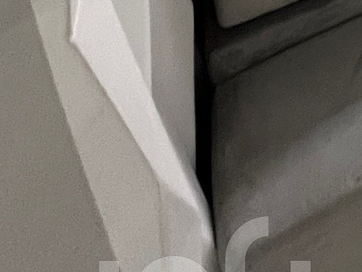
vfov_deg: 12.9
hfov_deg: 20.3
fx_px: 680
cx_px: 667
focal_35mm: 65
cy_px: -468
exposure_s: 1/60
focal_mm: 1.57
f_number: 1.8
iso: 320
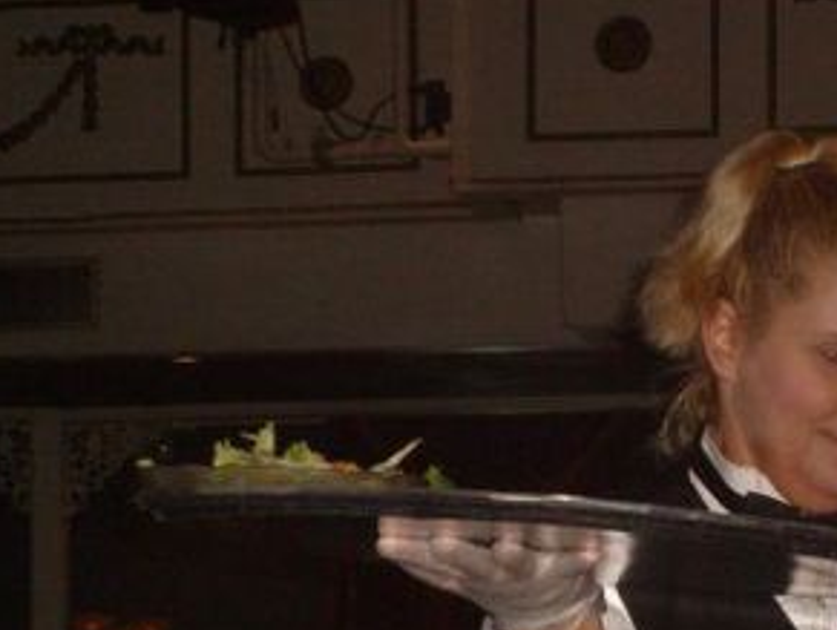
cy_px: 460
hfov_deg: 10.2
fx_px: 4697
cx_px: 594
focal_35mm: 194
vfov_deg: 7.7
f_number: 4.9
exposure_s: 1/90
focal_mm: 17.4
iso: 240
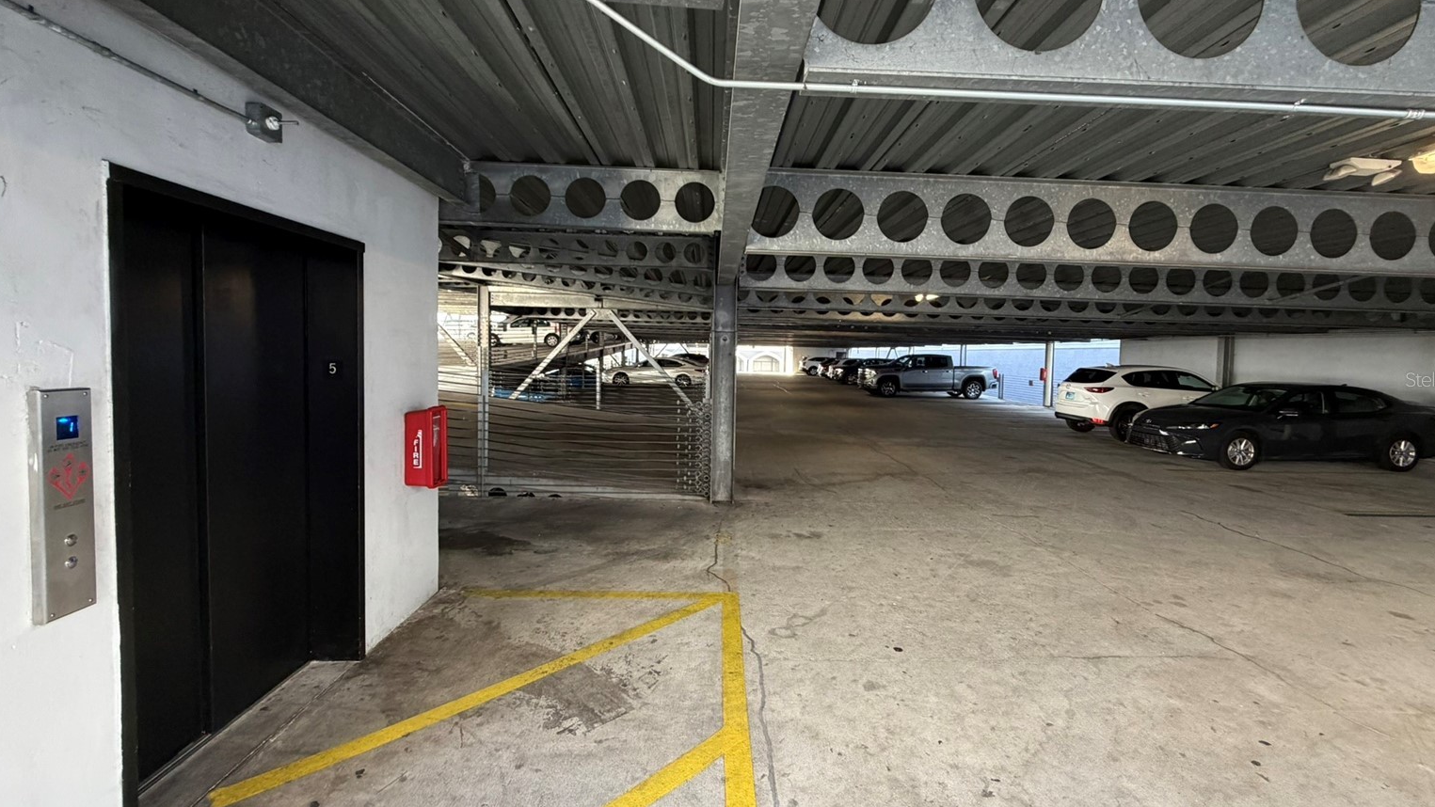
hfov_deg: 99.3
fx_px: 609
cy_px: 379
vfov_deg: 67.0
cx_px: 741
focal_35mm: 16
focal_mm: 2.22
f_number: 2.2
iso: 320
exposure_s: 1/101
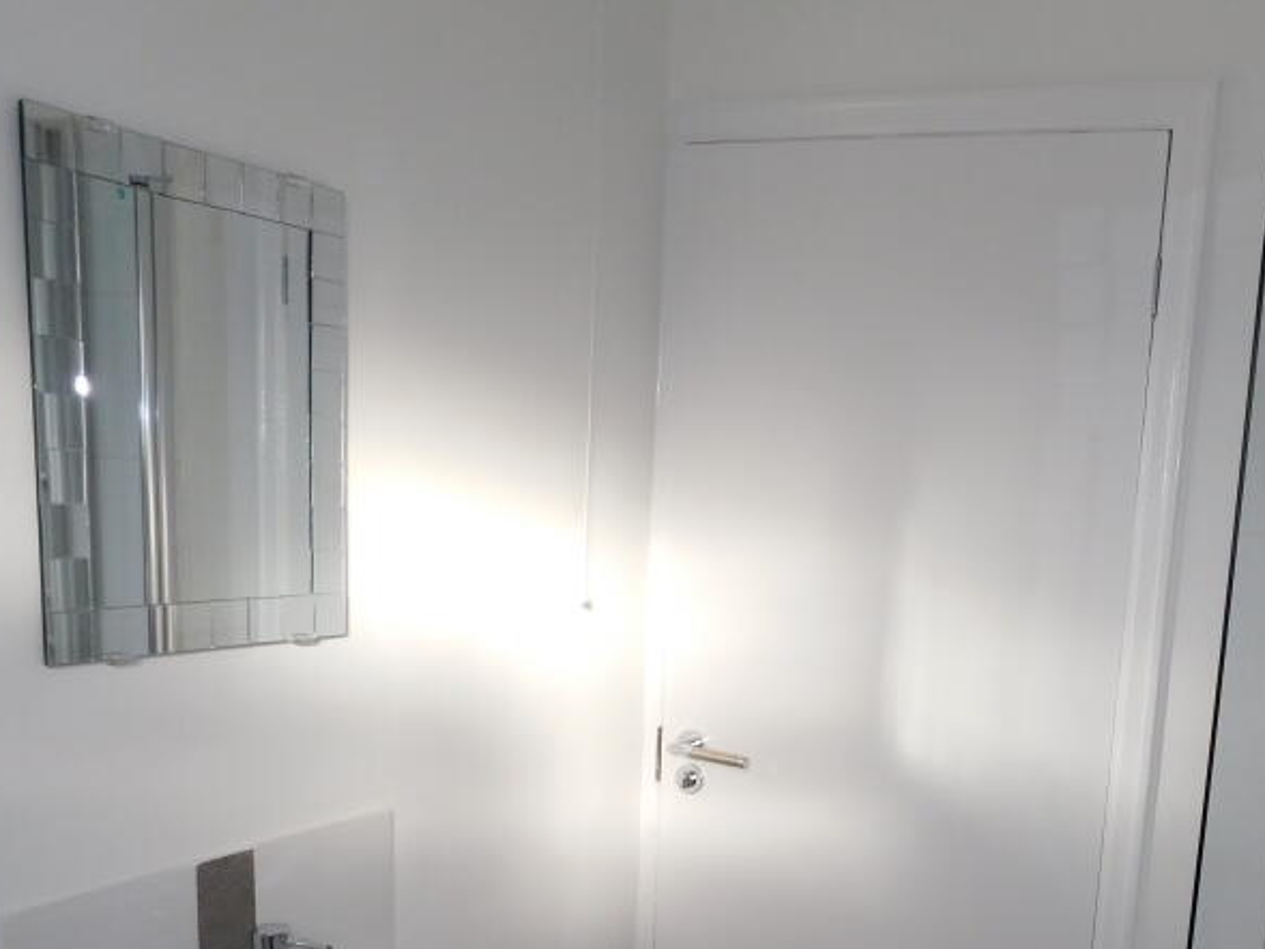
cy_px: 769
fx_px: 1462
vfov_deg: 34.8
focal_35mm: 40
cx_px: 863
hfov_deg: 45.9
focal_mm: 4
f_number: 3
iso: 125
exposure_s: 1/60
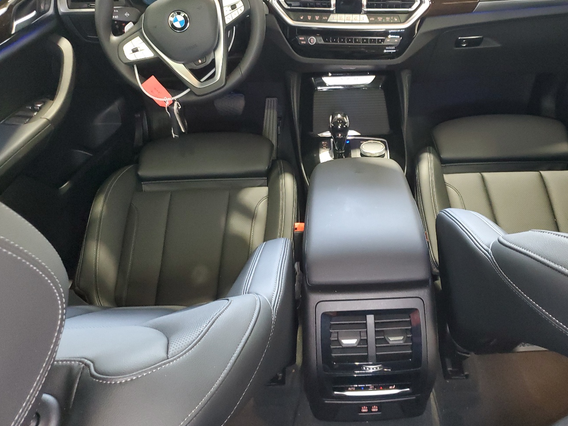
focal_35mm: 32
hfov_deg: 56.3
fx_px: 525
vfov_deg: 44.0
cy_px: 178
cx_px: 346
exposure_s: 1/40
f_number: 1.5
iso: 347
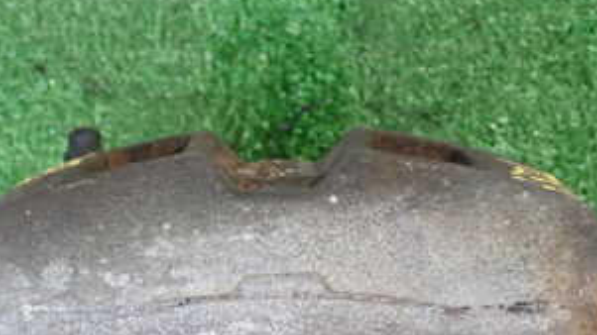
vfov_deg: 11.7
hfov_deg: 20.9
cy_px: 371
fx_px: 1614
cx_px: 262
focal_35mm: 102
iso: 800
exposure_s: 1/50
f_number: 3.1
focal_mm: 8.4
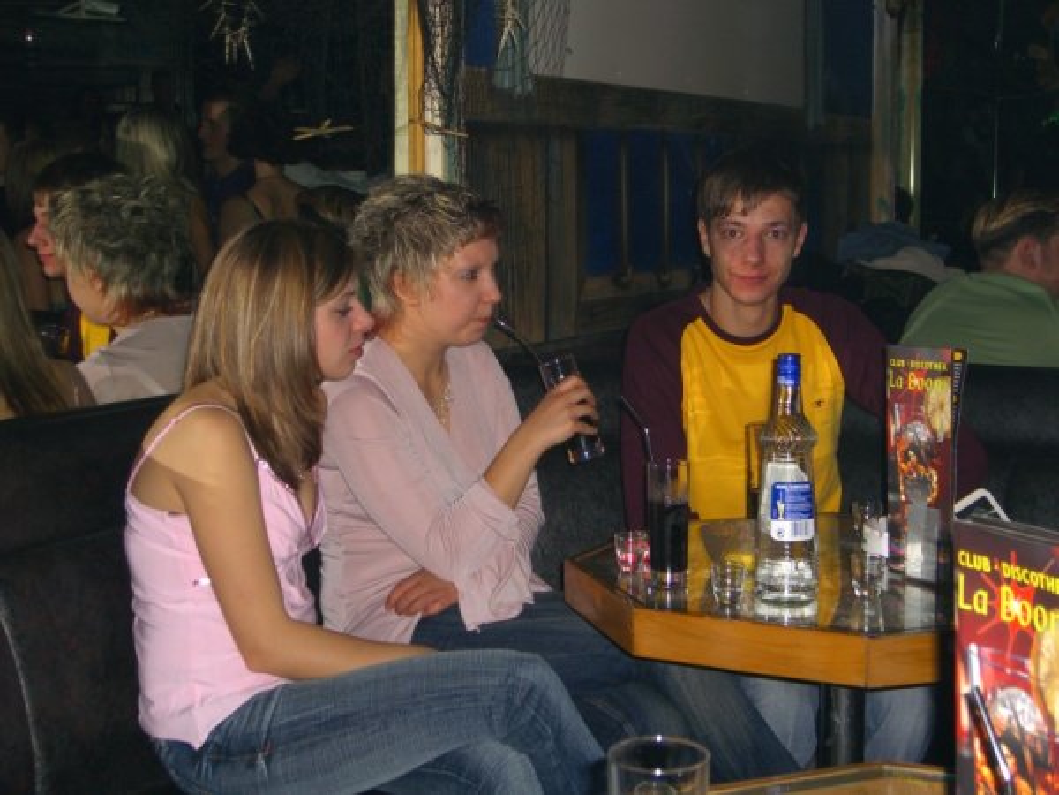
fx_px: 1744
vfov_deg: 25.7
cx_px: 530
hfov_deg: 33.8
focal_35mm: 57
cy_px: 398
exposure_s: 1/60
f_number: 3.6
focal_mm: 11.8
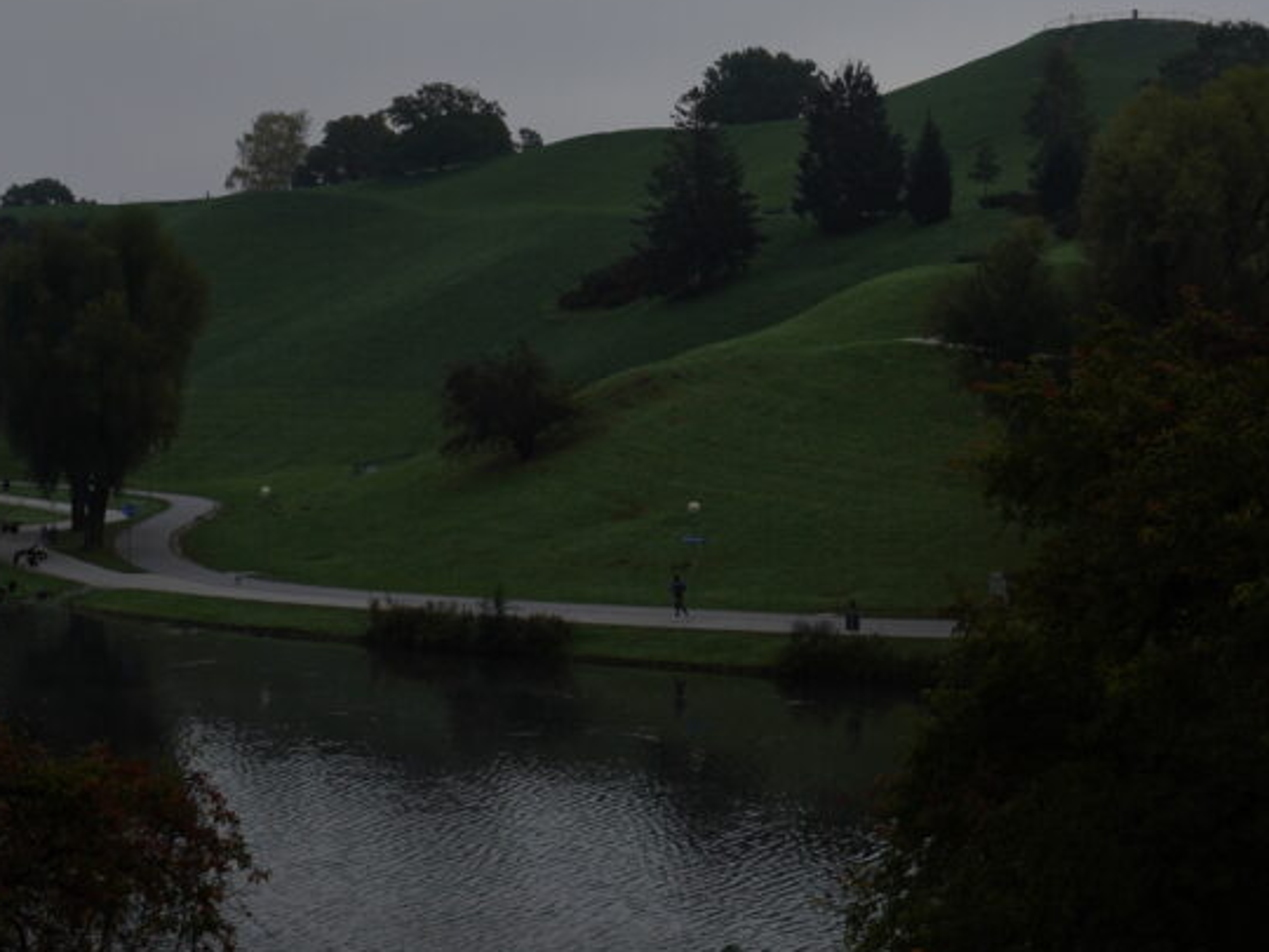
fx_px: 2710
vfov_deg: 19.7
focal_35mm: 74
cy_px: 166
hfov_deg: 26.3
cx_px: 573
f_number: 5.6
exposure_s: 1/400
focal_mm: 27
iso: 100
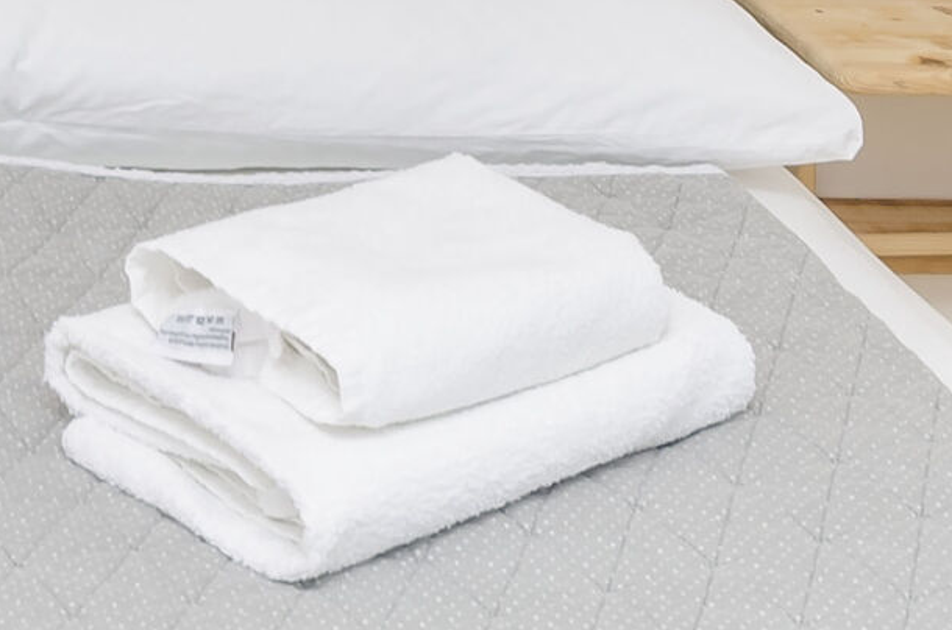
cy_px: -703
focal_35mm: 103
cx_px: -144
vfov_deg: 11.6
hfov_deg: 18.9
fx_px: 2726
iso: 100
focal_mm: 15
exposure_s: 1/100
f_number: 9
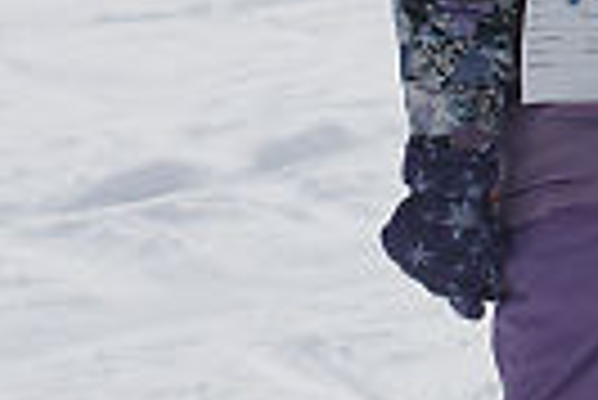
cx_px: 1039
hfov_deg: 6.7
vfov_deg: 4.6
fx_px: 5005
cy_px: -182
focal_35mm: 301
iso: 100
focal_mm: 50
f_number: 10
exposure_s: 1/400
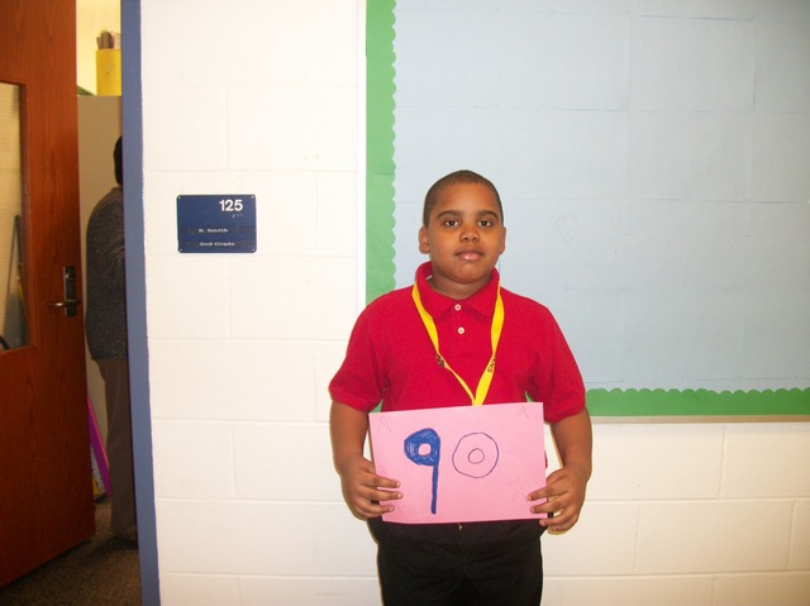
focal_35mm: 32
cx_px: 405
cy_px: 303
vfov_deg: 44.1
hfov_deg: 56.9
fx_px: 748
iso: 160
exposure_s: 1/30
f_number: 2.9
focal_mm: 5.7
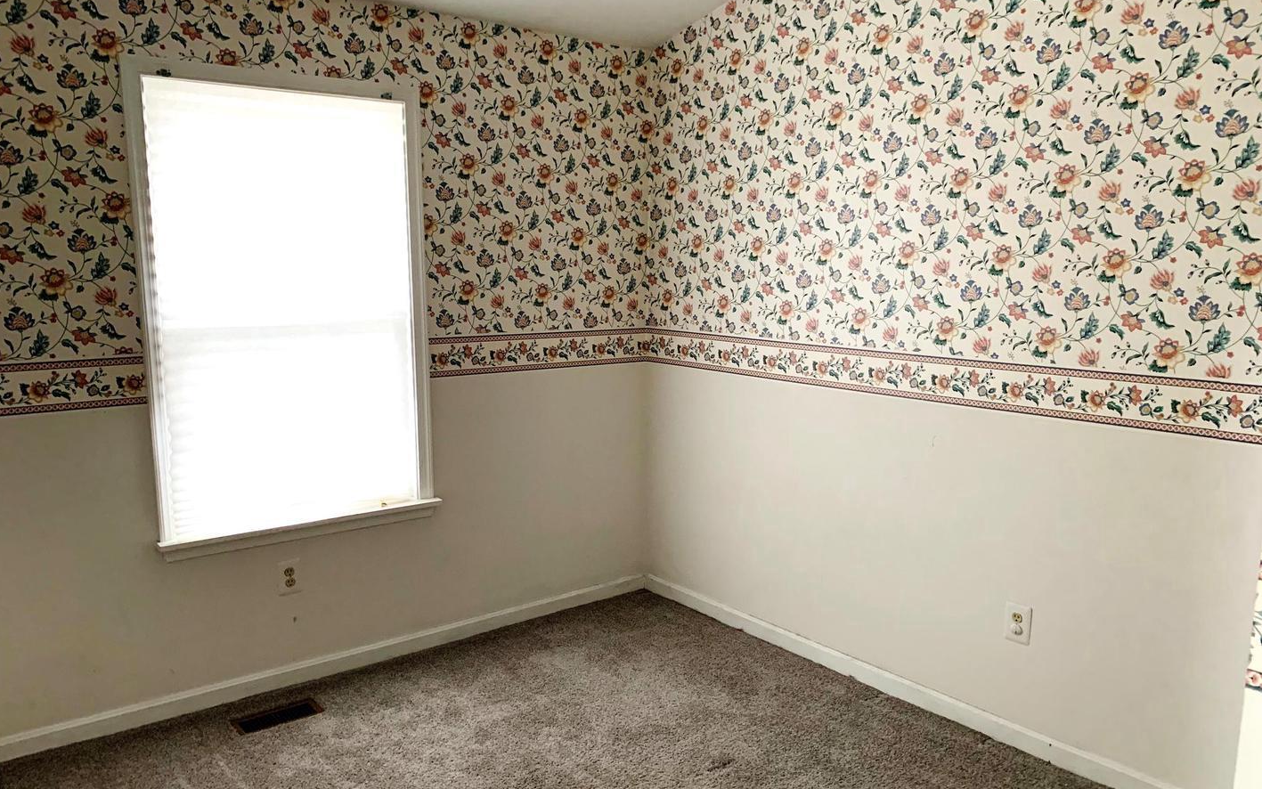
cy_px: 429
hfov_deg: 66.5
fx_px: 963
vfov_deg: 44.5
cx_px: 636
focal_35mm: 28
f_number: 1.8
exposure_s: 1/40
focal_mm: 4.25
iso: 400
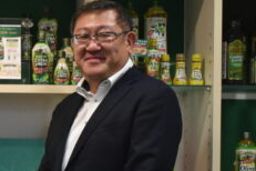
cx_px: -8
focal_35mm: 104
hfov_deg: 19.0
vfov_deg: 13.1
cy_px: 140
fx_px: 739
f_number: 4.5
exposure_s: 1/60
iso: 1250
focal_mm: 32
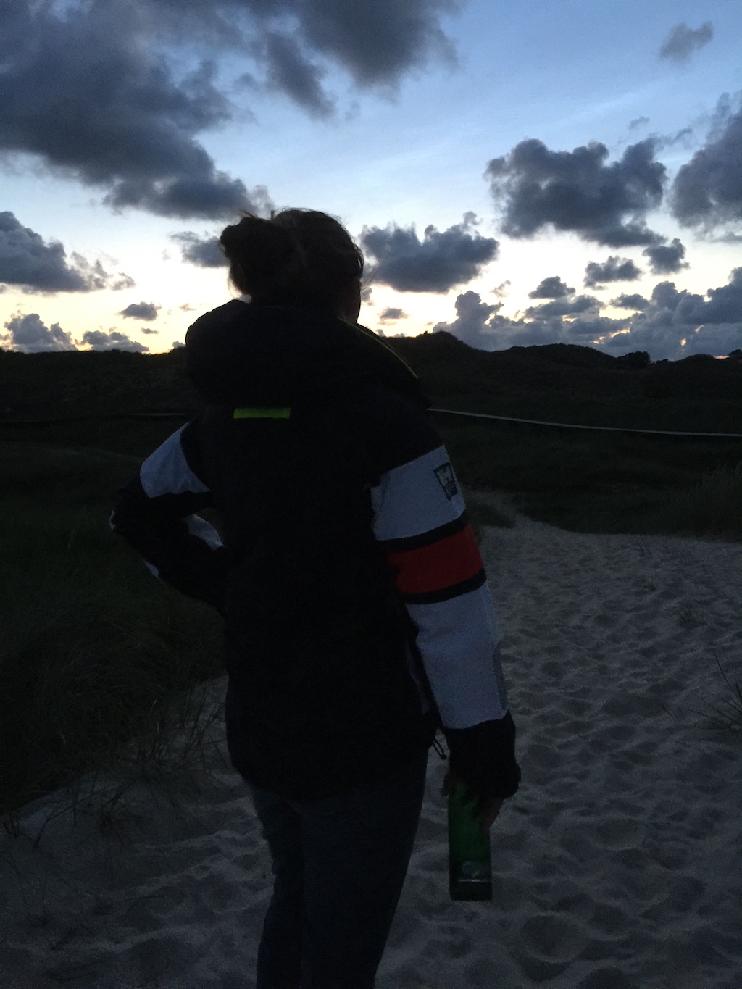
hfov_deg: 48.2
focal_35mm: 29
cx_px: 371
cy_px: 494
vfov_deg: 61.7
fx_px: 829
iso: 125
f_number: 2.2
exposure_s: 1/10
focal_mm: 4.15
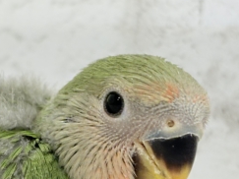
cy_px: 123
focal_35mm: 137
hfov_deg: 14.3
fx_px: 945
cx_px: 56
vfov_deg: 10.8
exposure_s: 1/100
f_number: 1.6
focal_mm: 5.96
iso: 100
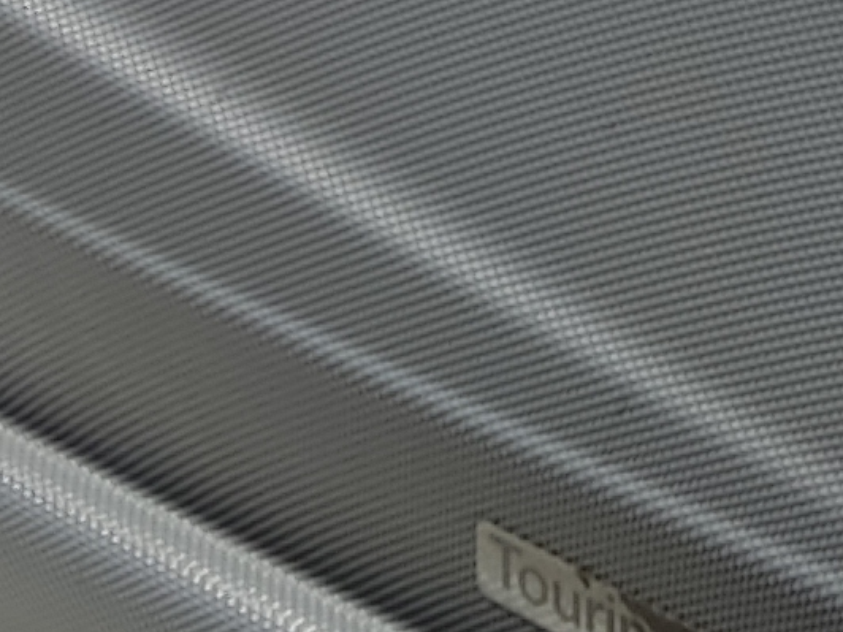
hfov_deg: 10.4
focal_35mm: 188
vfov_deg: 7.8
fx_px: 4578
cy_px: -138
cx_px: 900
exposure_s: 1/50
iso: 141
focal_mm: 4.71
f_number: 1.79
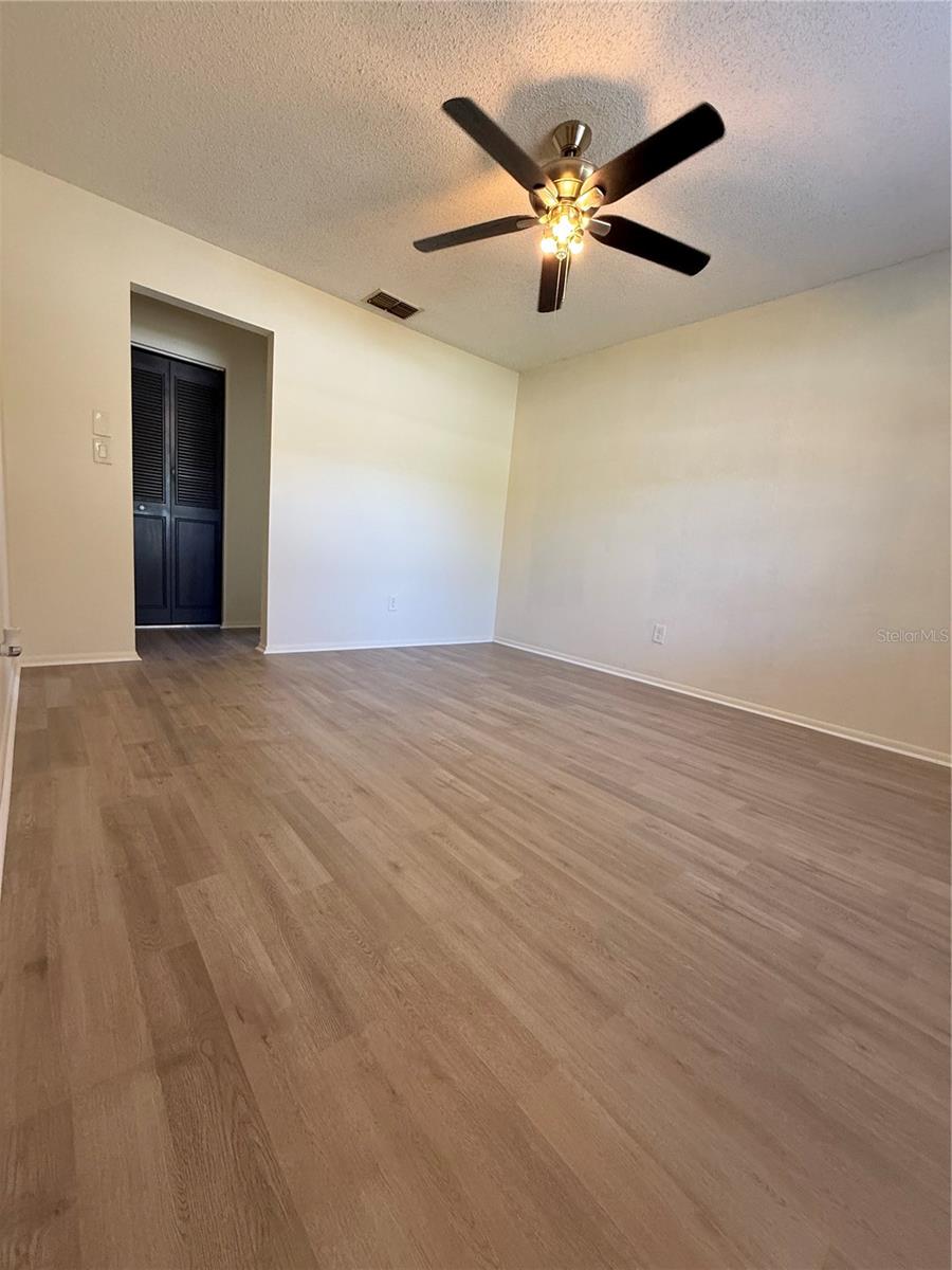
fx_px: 513
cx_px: 476
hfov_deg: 85.7
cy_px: 635
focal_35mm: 14
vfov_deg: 102.1
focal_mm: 2.22
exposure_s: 1/99
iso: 200
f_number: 2.2
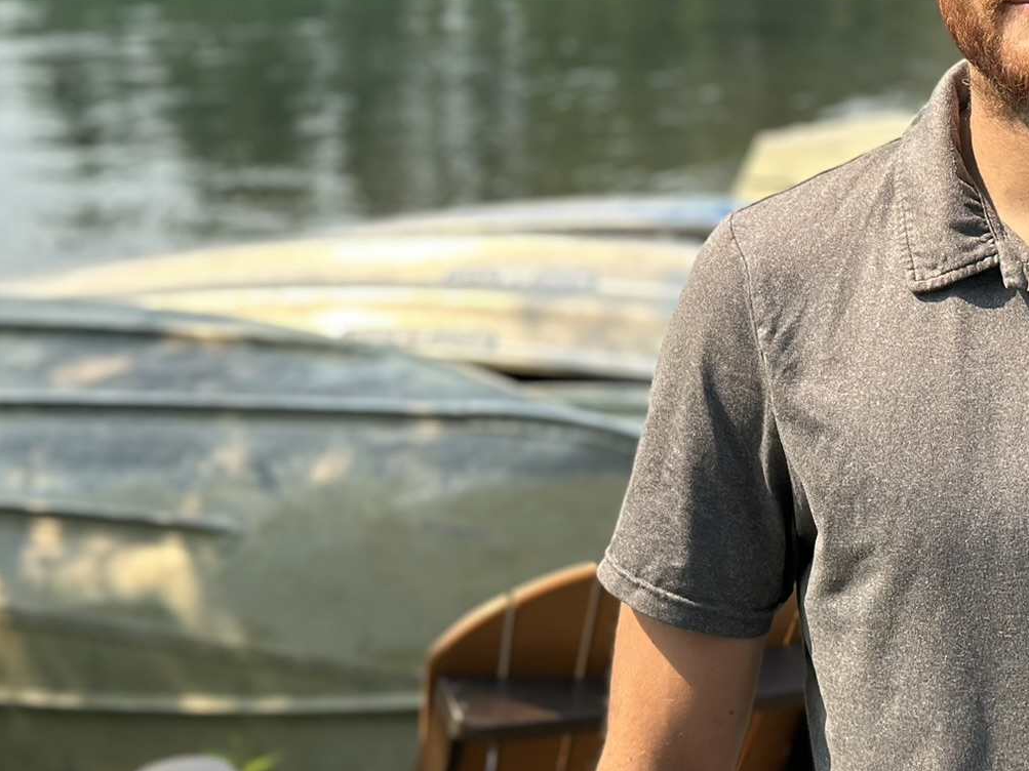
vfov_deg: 14.8
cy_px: -7
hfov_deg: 20.0
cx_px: 670
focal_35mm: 98
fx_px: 2913
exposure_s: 1/2667
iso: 100
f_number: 1.78
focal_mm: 6.86
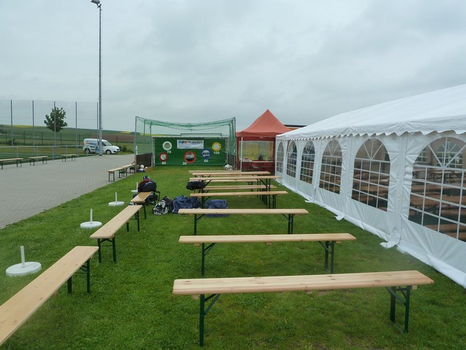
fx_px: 337
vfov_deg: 54.9
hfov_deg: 69.4
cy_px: 175
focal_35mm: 25
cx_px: 233
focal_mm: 4.1
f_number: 4
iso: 125
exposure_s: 1/250
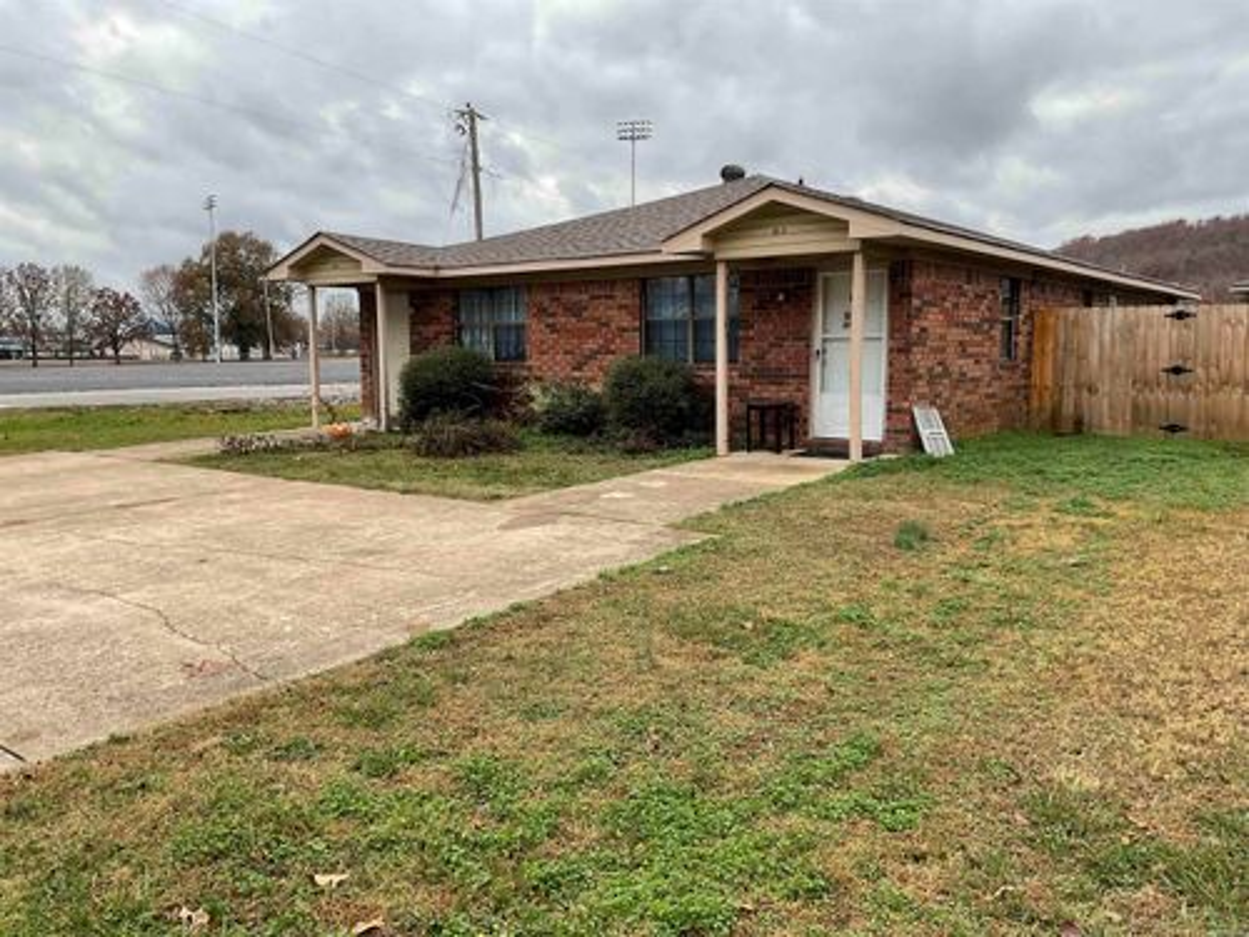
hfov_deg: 61.7
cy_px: 468
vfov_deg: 48.2
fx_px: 1046
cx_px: 624
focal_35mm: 29
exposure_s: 1/781
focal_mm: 3
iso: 16
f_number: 1.8
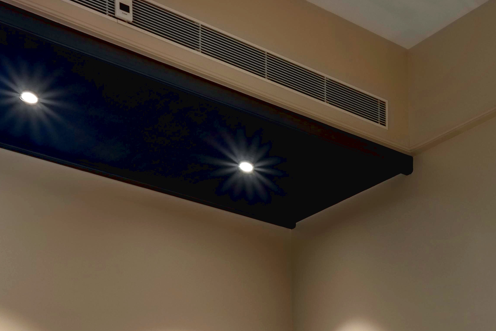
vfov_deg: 17.3
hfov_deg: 25.0
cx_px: 699
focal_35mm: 66
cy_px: 571
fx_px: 909
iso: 1000
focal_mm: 19
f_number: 14
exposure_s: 1/20
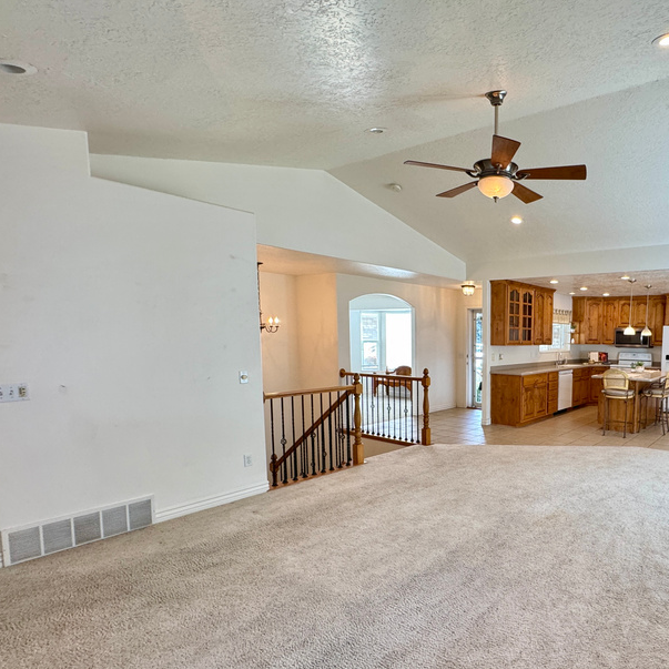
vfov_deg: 71.7
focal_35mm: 21
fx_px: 459
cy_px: 384
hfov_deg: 66.6
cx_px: 518
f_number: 2.2
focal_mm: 2.22
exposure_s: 1/120
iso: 200
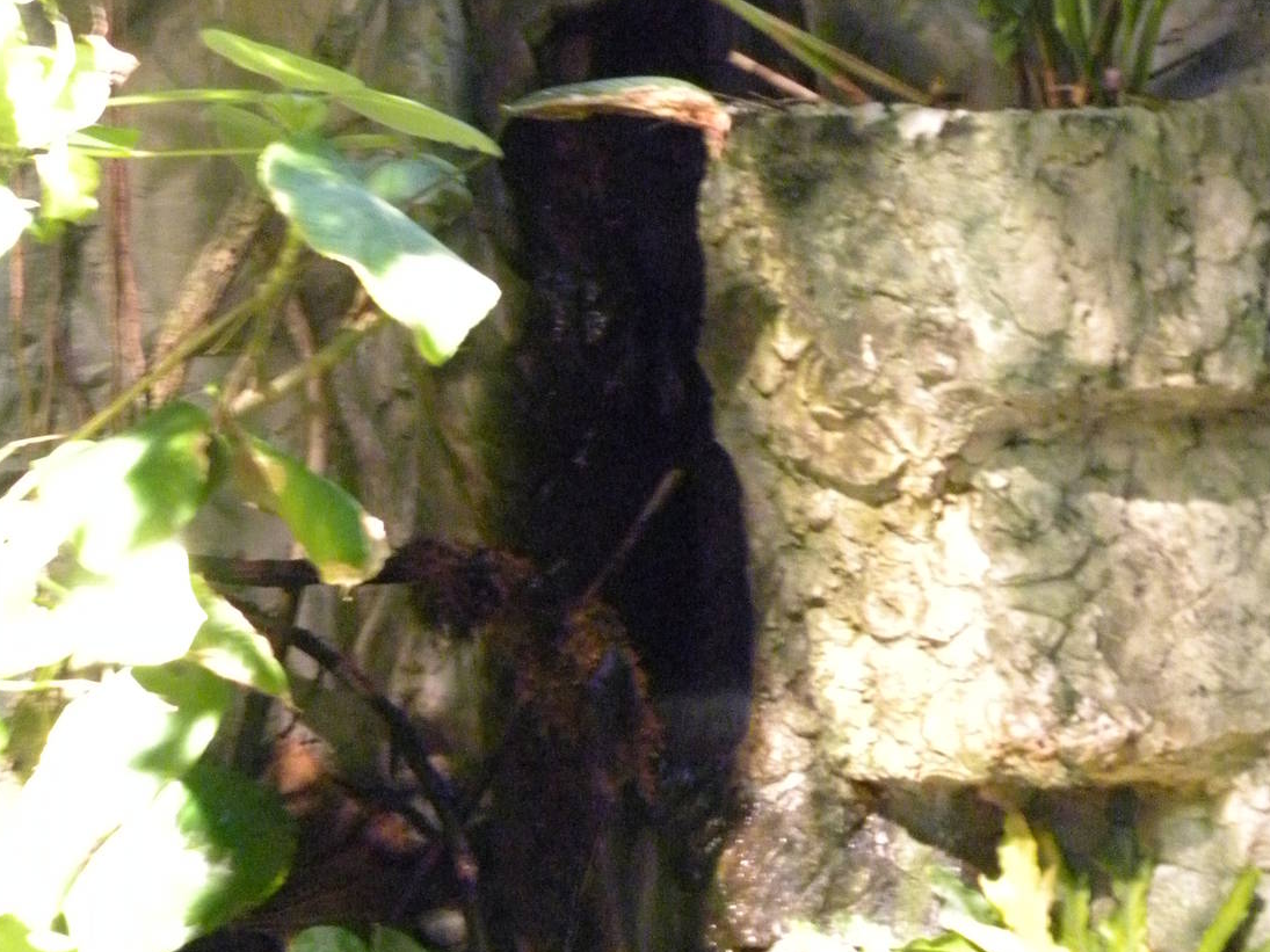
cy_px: 253
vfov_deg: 36.9
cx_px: 653
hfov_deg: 49.0
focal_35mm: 38
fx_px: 1394
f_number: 2.8
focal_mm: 4.6
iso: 800
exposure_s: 1/4.3
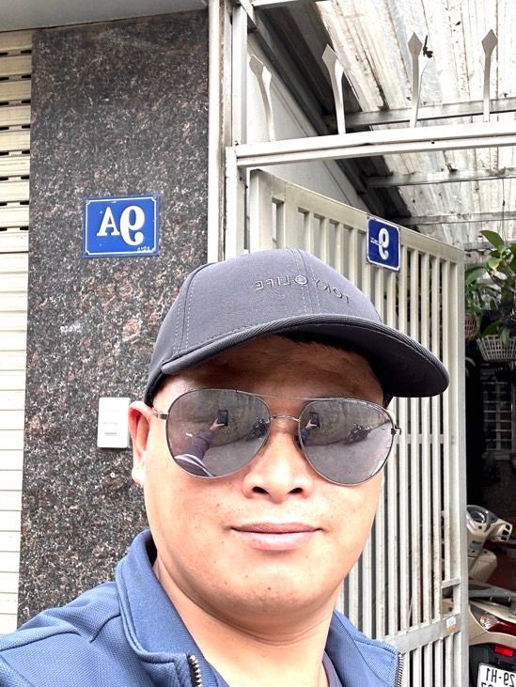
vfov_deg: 44.7
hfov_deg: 34.3
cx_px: 301
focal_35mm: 42
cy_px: 378
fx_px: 834
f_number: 1.9
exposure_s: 1/121
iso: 40
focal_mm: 2.69
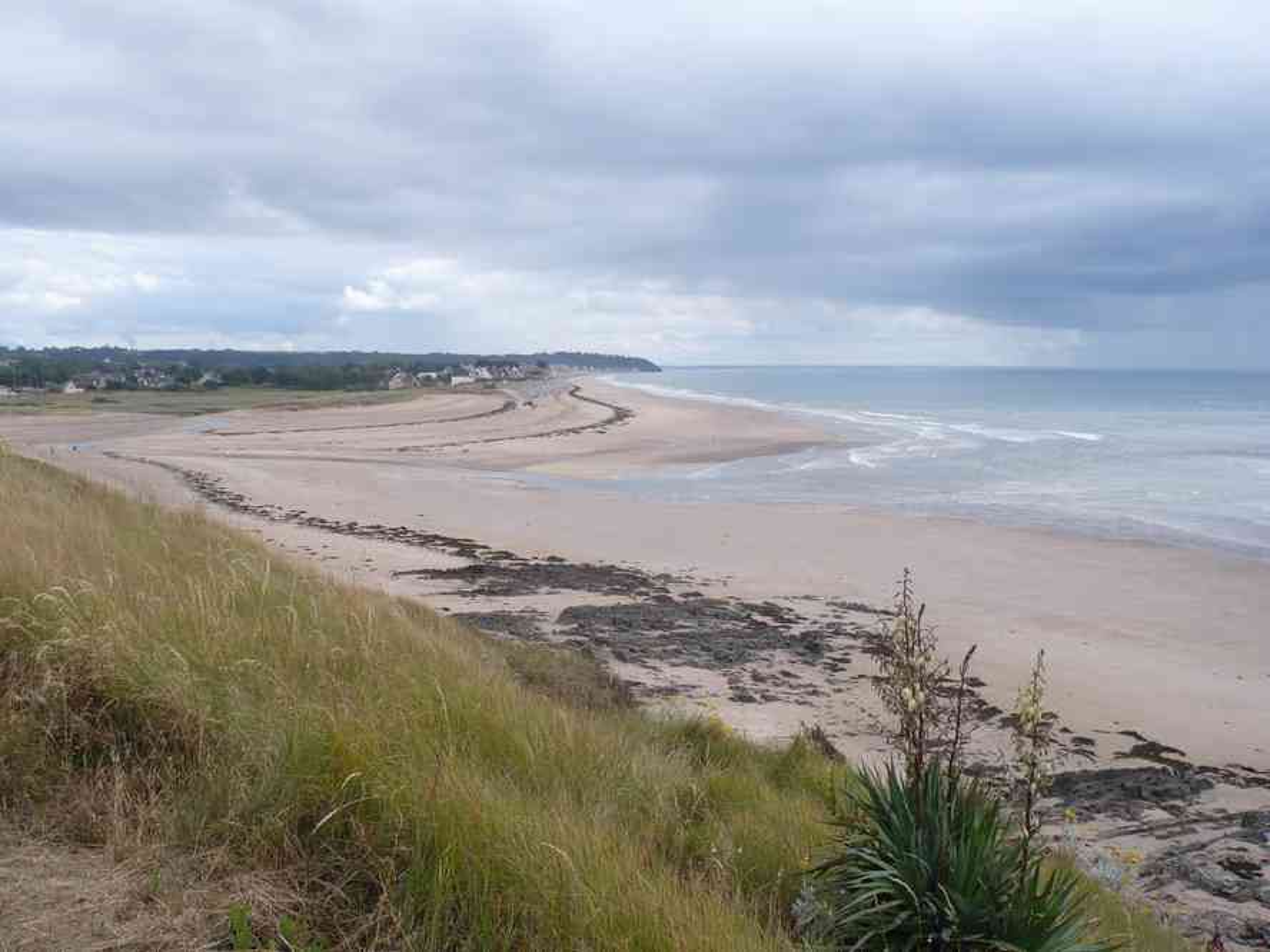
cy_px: 476
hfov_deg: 52.6
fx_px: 1284
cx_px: 635
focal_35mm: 35
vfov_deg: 40.7
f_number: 8
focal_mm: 5.8
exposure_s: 1/160
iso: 100
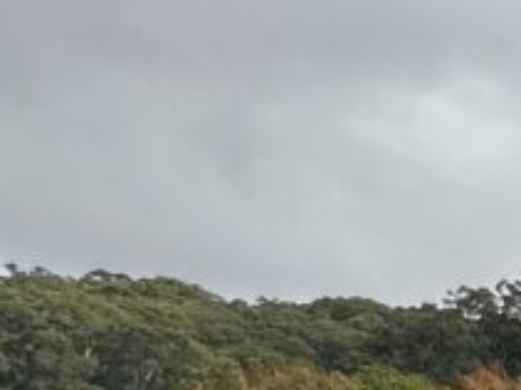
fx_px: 1594
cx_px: 1511
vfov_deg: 11.9
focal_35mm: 106
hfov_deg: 11.6
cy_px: 864
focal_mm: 2.22
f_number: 2.2
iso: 50
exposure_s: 1/2257
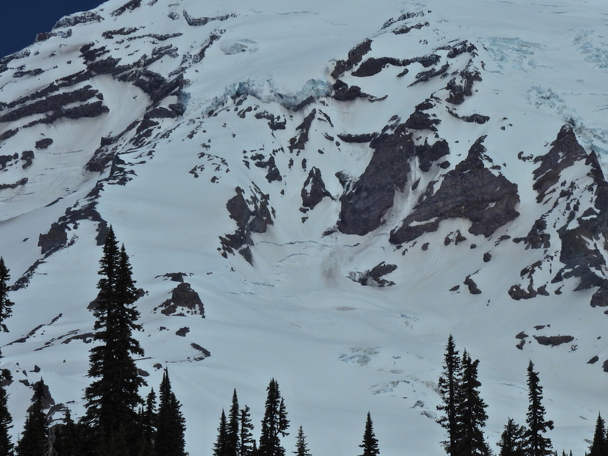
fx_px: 2844
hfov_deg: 12.2
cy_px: 237
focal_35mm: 162
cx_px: 398
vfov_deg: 9.2
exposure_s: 1/1600
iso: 100
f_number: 8
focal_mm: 20.5
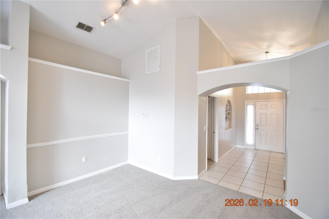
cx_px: 164
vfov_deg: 77.3
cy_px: 110
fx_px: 137
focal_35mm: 15
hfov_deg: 100.4
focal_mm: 10
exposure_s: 1/45
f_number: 3.5
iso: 800
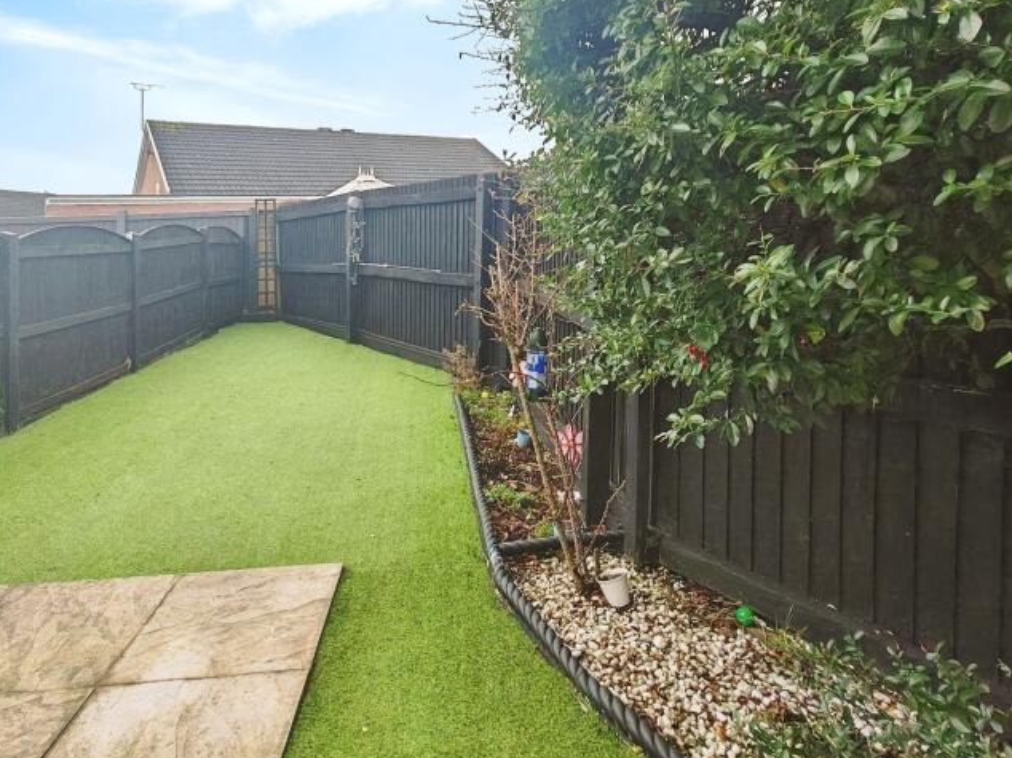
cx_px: 506
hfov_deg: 79.0
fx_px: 614
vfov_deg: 62.7
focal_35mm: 21
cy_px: 295
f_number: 2
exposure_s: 1/52
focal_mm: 1.82
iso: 80
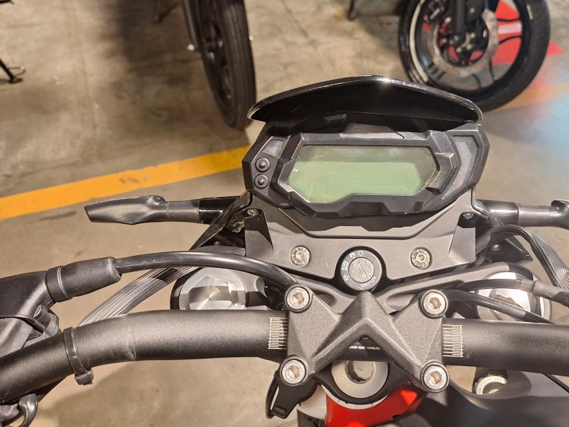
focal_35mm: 29
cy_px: 220
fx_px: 477
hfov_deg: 61.3
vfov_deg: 48.2
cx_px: 333
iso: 250
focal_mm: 5.54
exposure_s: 1/50
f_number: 1.8
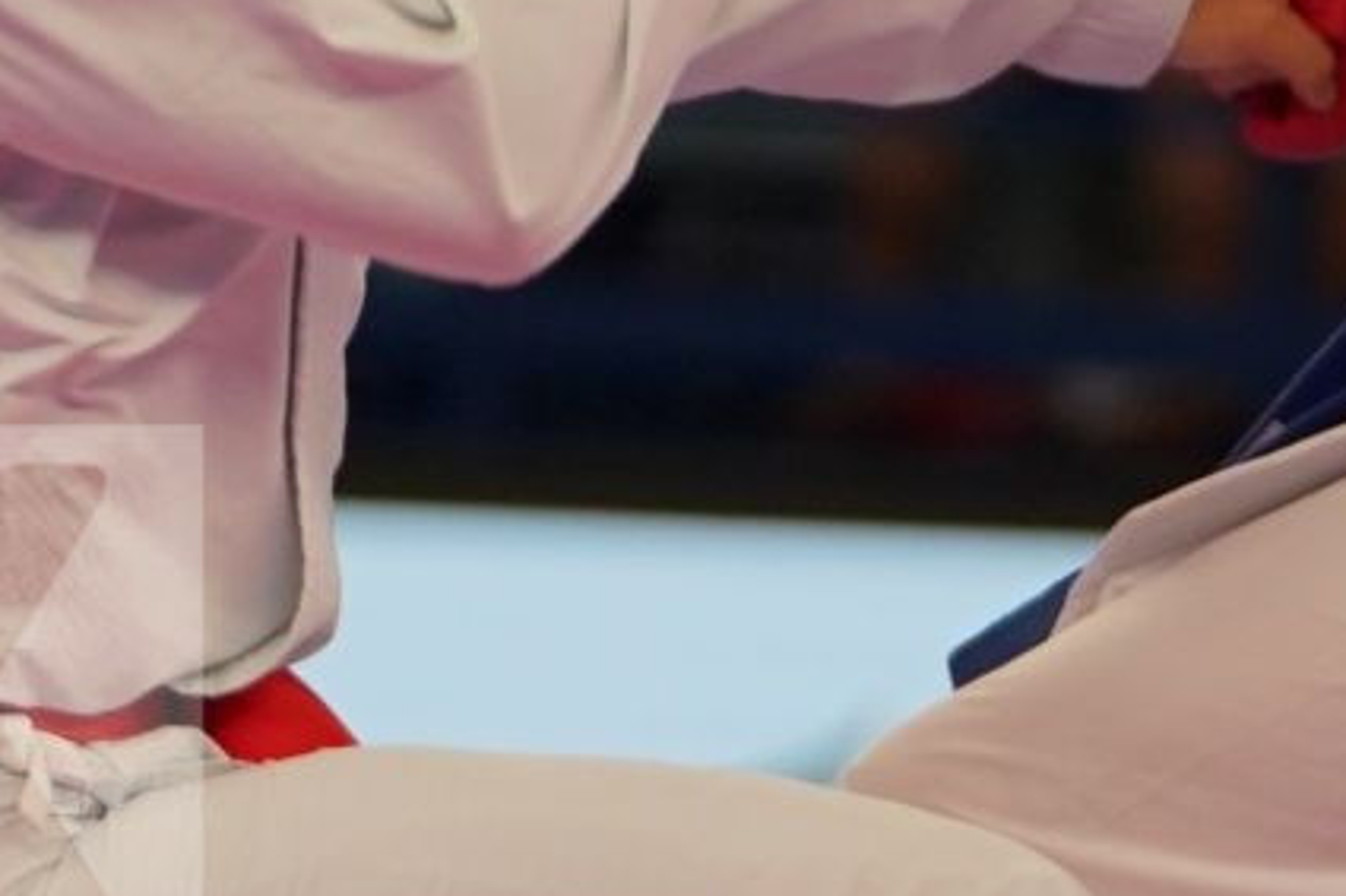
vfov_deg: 1.7
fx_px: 30384
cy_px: -412
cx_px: -92
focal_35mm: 813
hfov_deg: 2.5
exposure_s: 1/1000
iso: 1250
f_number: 2.8
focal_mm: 128
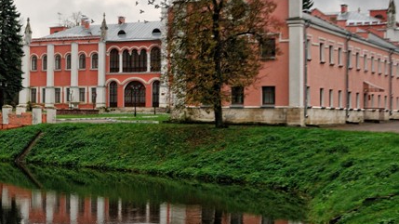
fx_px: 836
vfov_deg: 15.3
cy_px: 89
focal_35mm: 79
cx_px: 19
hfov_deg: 25.8
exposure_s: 1/500
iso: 320
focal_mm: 24
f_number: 5
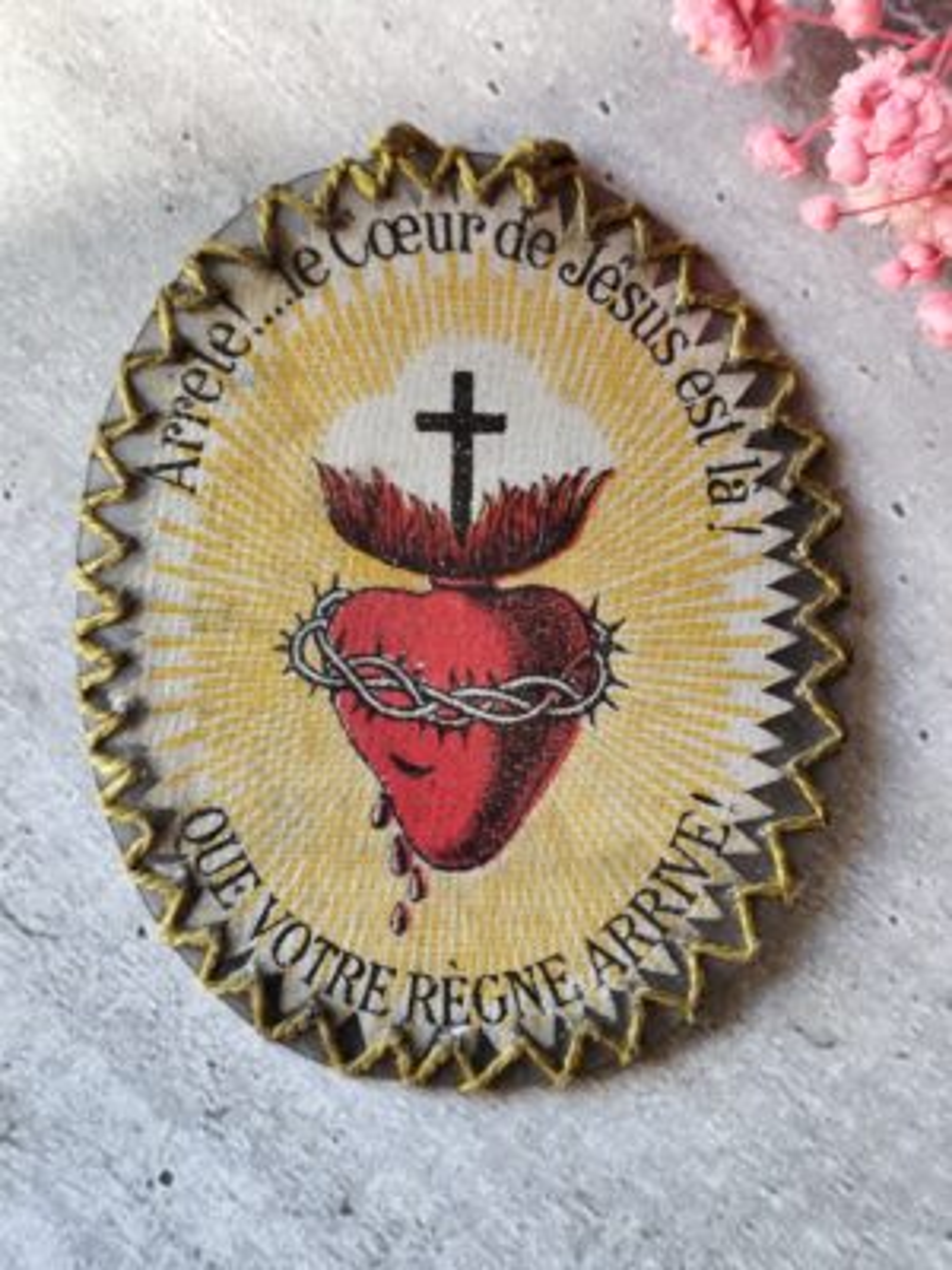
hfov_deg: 15.9
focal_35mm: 93
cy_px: 635
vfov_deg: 21.1
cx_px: 476
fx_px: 3410
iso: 160
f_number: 1.65
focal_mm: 6.19
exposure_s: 1/100
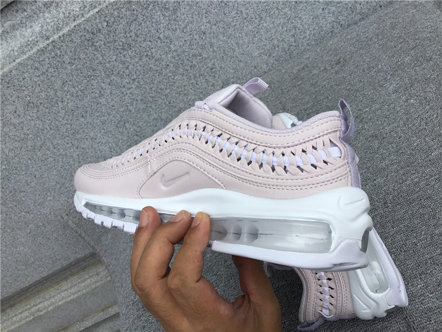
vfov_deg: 45.4
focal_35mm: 31
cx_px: 221
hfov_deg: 58.4
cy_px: 166
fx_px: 396
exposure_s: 1/783
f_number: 2.4
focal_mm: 3.3
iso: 25
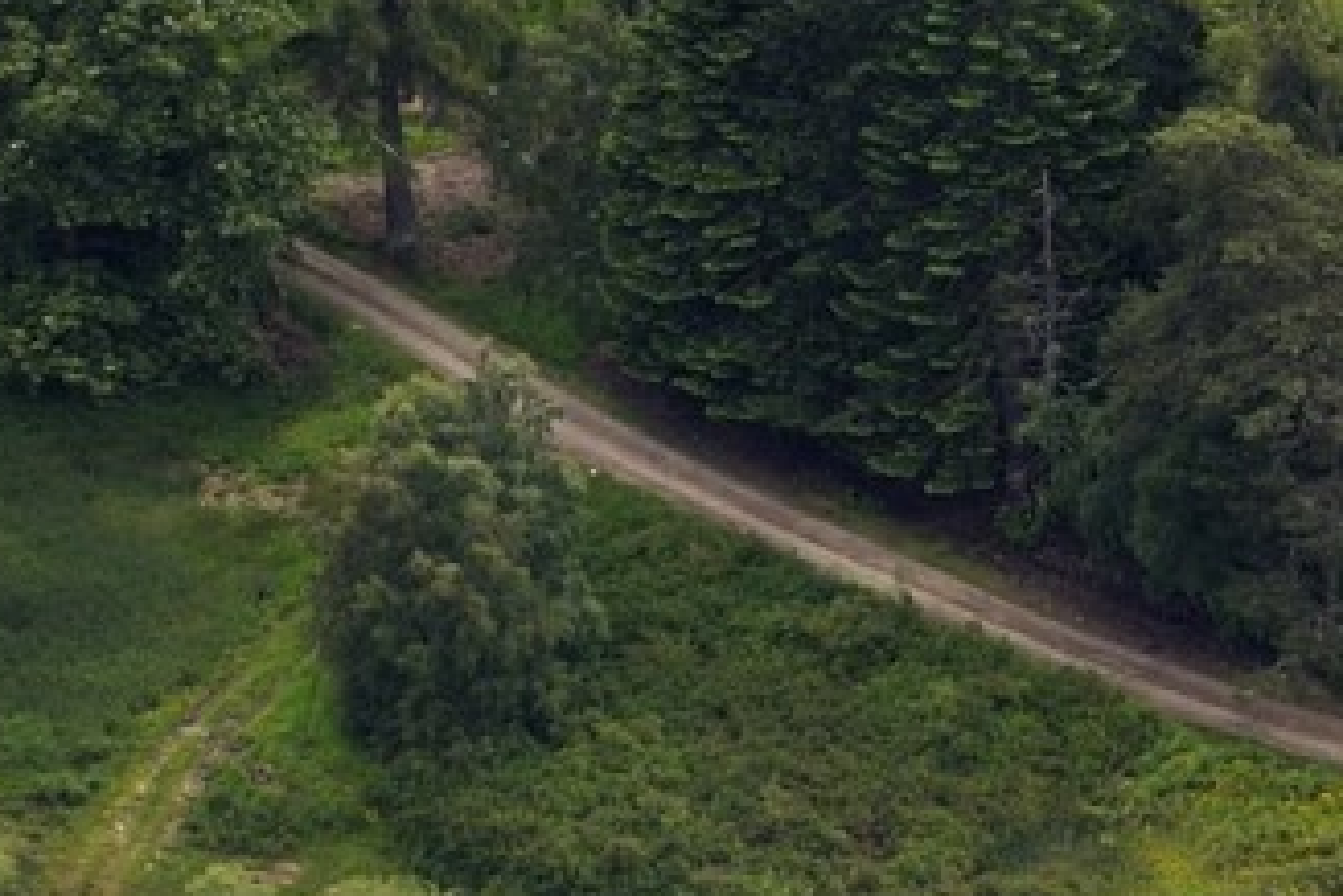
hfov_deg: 2.1
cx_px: 3224
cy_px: 838
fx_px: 36482
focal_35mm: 978
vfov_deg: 1.4
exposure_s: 1/800
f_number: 4.5
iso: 400
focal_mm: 200
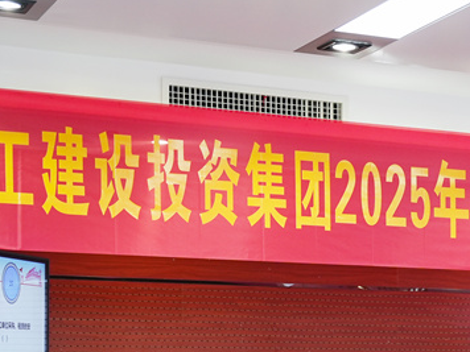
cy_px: 413
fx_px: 1369
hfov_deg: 19.1
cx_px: 444
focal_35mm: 101
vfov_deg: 14.3
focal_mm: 37.3
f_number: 2.8
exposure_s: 1/160
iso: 640
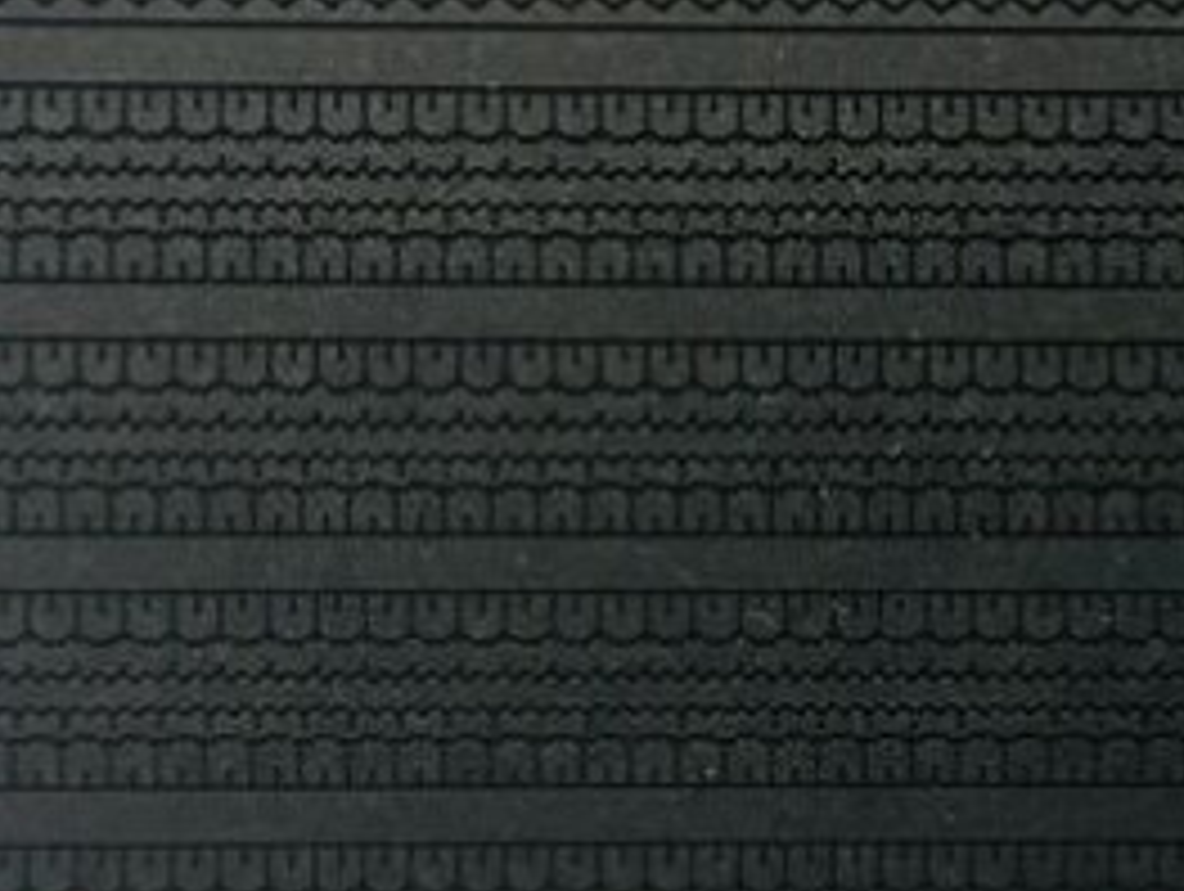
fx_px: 3014
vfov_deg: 16.8
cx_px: 1096
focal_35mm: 88
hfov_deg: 21.7
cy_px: 436
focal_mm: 4.15
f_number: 2.2
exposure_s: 1/137
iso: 25
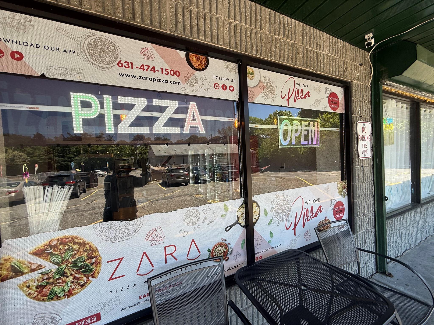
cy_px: 162
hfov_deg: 102.1
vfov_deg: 85.7
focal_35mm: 14
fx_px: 176
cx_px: 217
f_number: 2.2
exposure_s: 1/235
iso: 50
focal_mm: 2.22
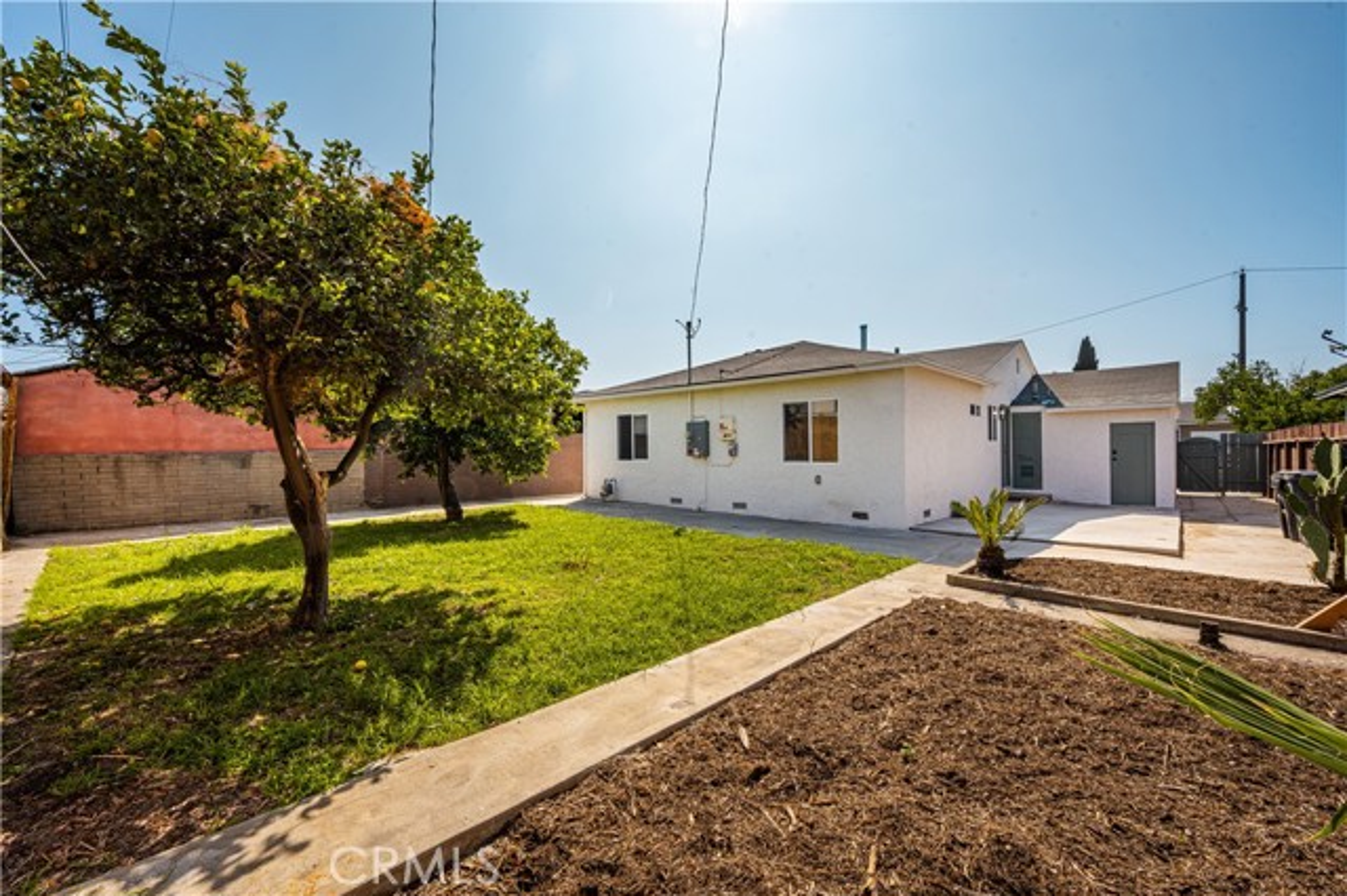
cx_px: 674
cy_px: 448
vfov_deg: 81.1
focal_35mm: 14
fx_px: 524
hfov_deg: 104.3
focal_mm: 14
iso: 100
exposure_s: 1/200
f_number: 14
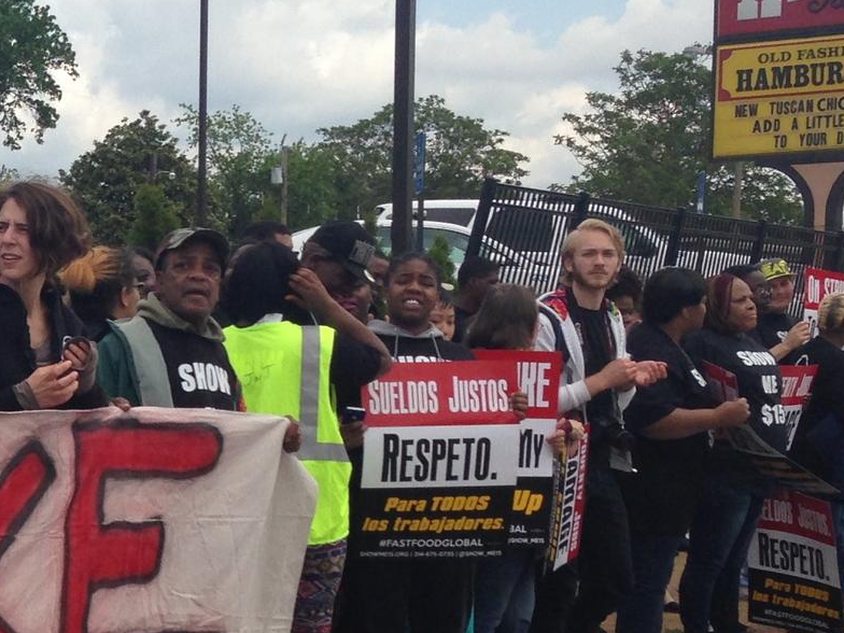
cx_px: -184
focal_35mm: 101
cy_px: 528
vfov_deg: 14.5
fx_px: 2463
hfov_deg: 18.4
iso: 50
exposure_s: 1/1938
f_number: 2.4
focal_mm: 4.12
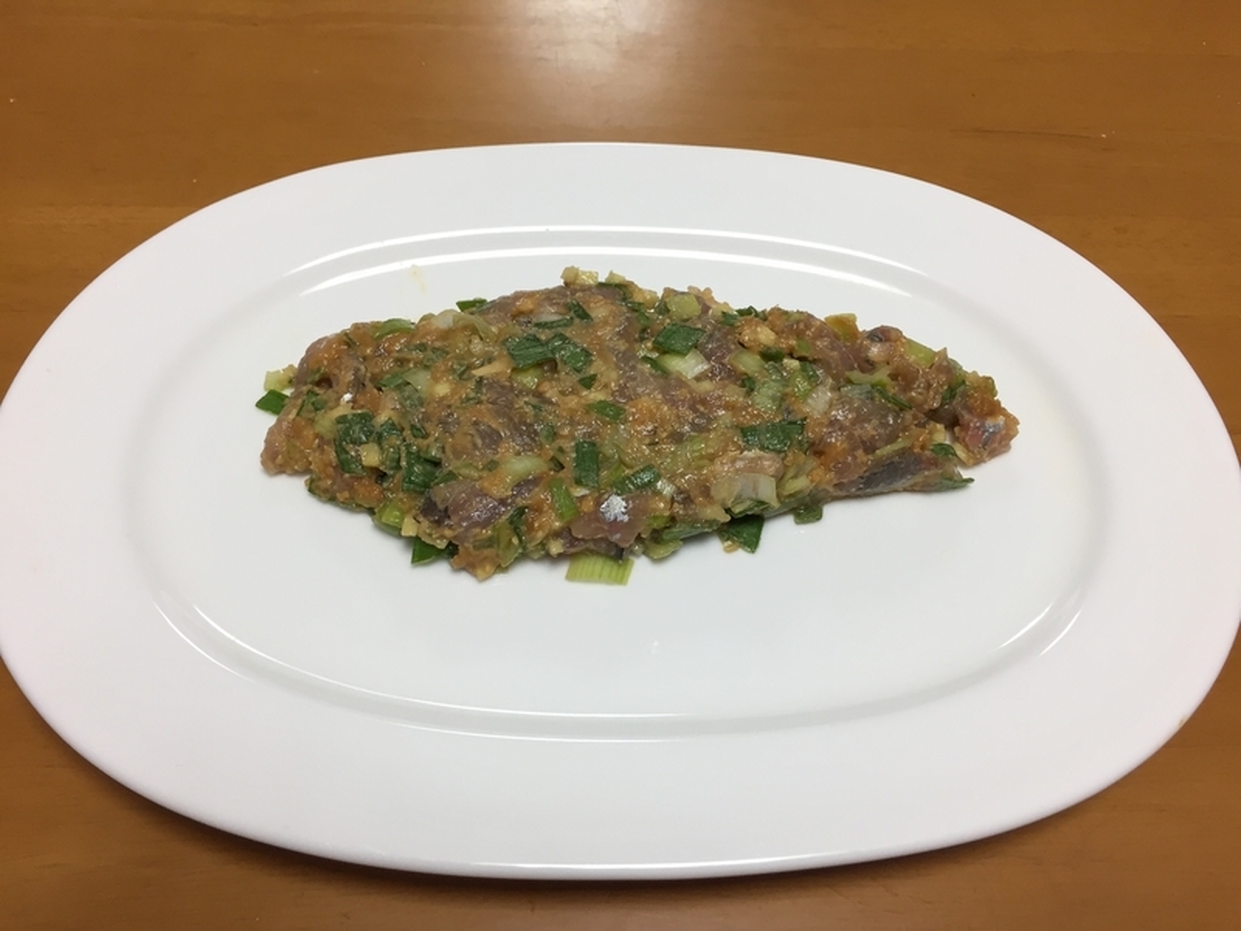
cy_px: 466
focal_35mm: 29
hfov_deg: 61.7
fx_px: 1040
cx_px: 620
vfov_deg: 48.2
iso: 32
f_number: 2.2
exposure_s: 1/33
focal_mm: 4.15
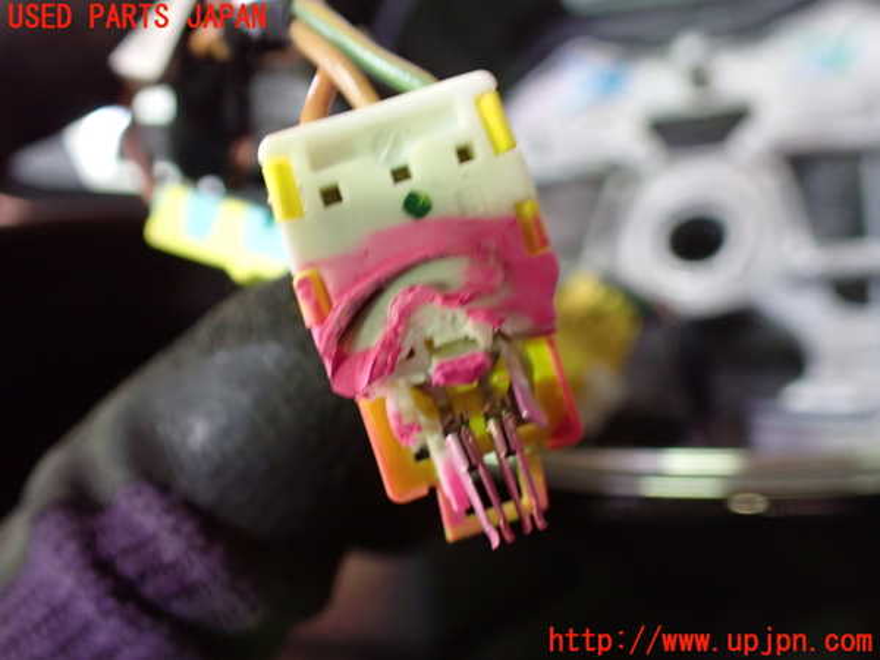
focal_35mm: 30
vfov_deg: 46.8
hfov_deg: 60.0
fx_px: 763
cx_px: 440
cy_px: 330
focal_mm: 5.4
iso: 800
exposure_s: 1/30
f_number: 2.3
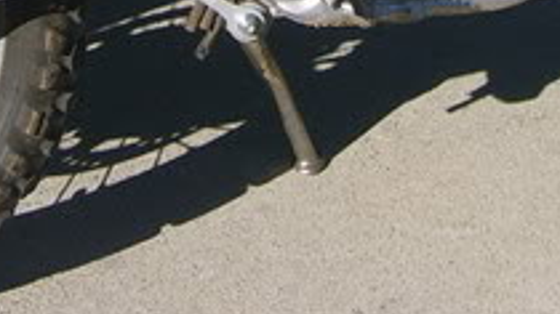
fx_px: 2153
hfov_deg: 14.8
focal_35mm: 145
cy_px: -325
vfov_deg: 8.0
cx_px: 389
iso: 50
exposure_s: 1/1000
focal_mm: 5.8
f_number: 2.8
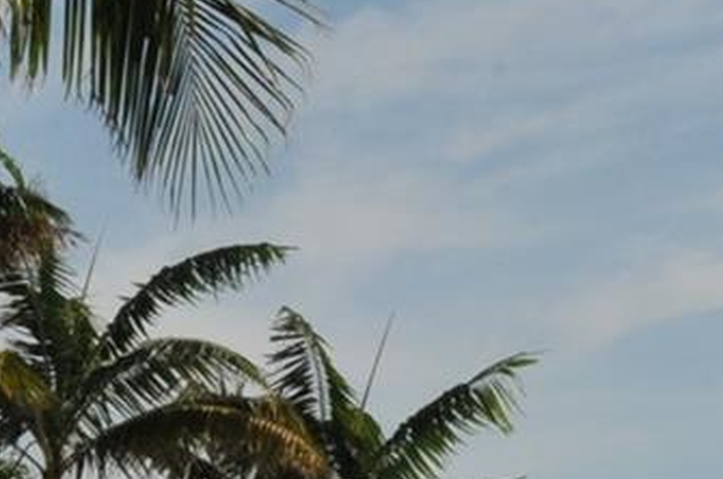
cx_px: 682
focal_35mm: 172
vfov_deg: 7.6
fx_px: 3448
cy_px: 945
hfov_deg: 11.9
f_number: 20
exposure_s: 1/250
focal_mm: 24
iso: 400
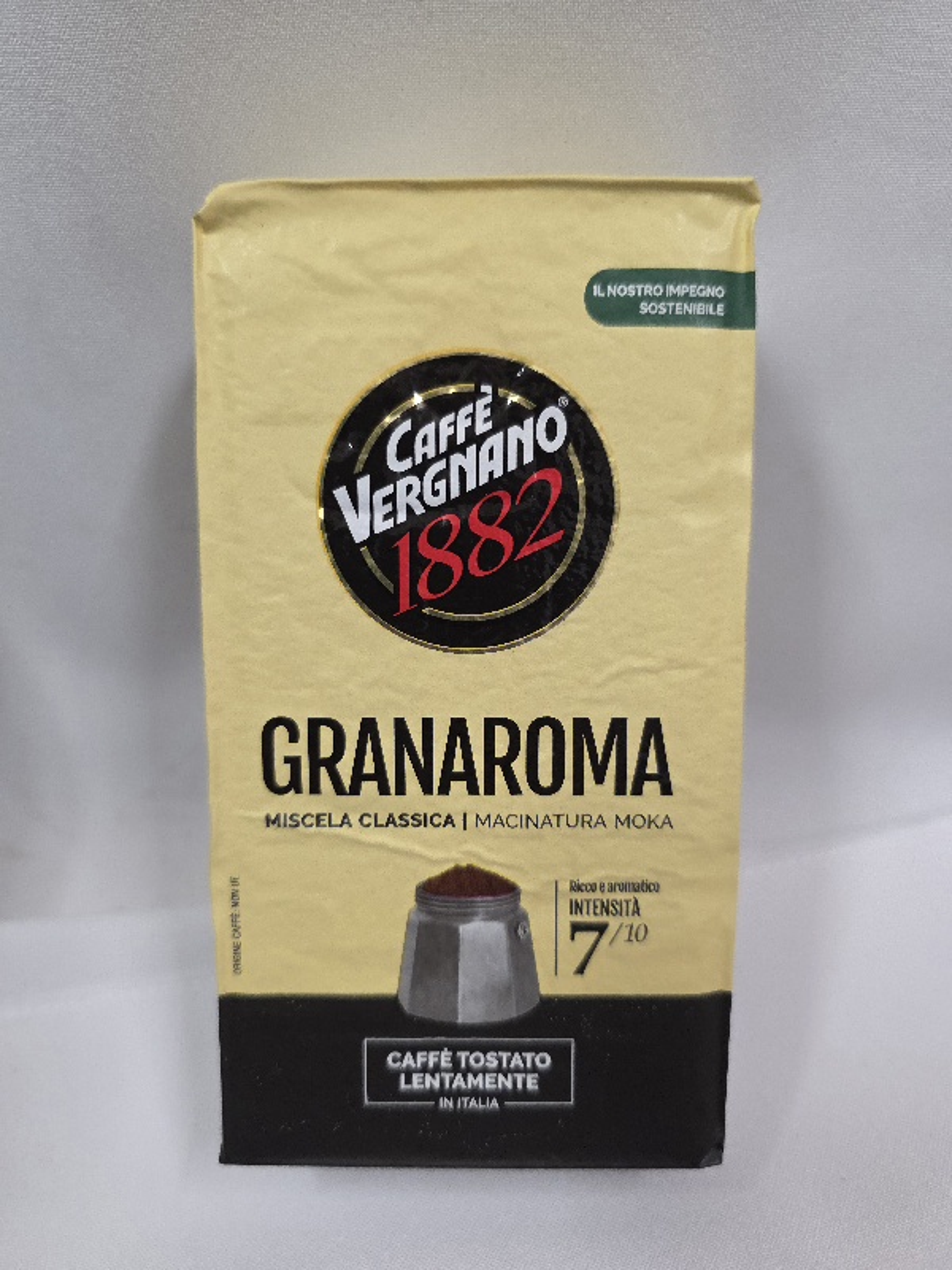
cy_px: 635
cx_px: 476
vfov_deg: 73.9
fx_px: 843
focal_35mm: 23
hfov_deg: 58.9
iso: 500
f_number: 1.7
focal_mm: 6.3
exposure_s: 1/101
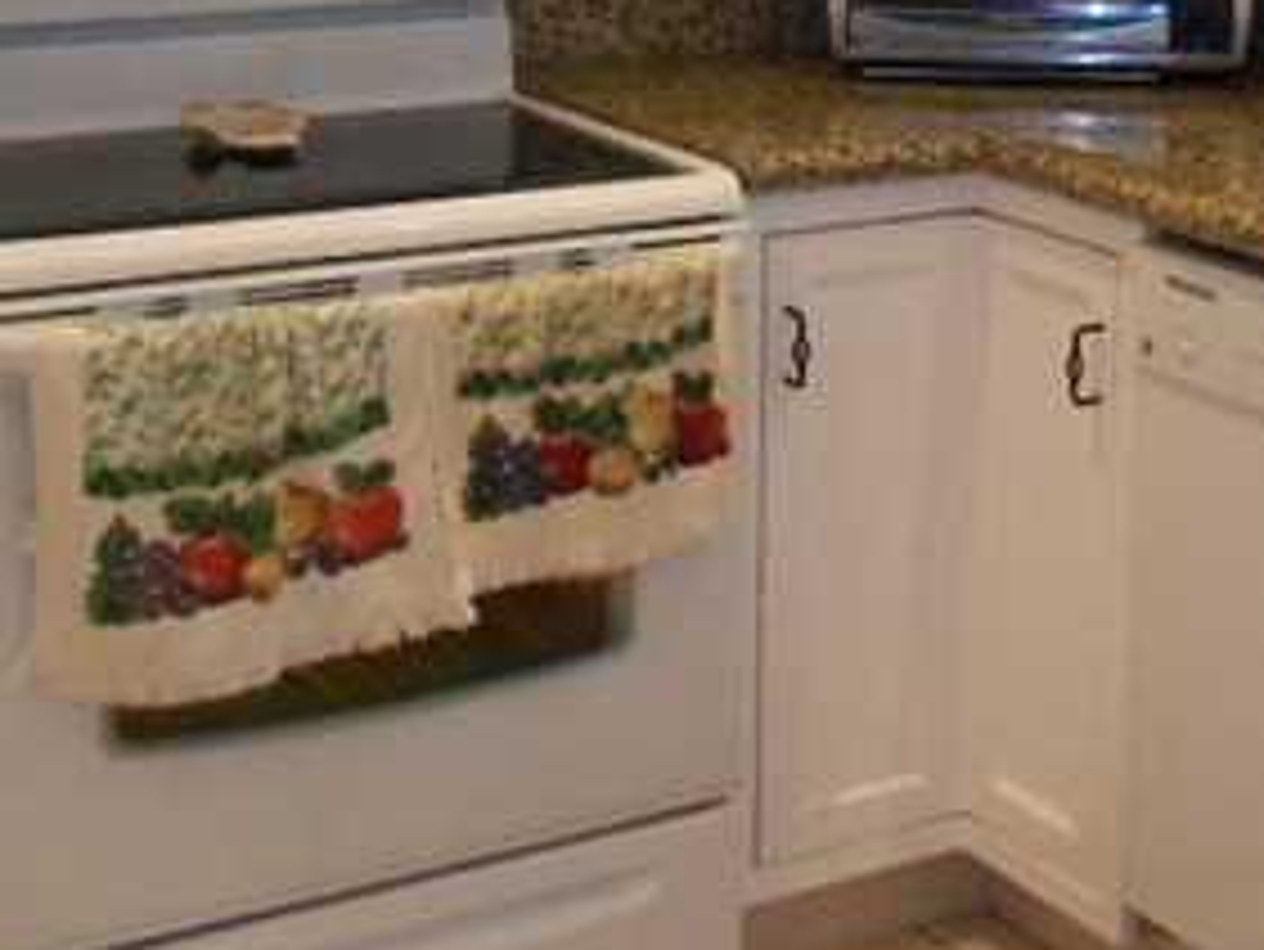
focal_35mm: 74
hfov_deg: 25.3
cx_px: 1188
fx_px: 2703
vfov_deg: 19.3
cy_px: -36
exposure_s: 1/30
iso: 320
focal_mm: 4.6
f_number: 3.2
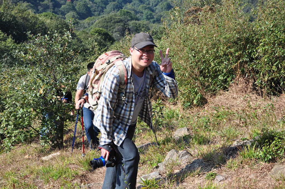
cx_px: 142
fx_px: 617
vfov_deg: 17.4
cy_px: 94
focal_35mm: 78
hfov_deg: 26.0
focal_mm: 52
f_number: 7.1
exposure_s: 1/320
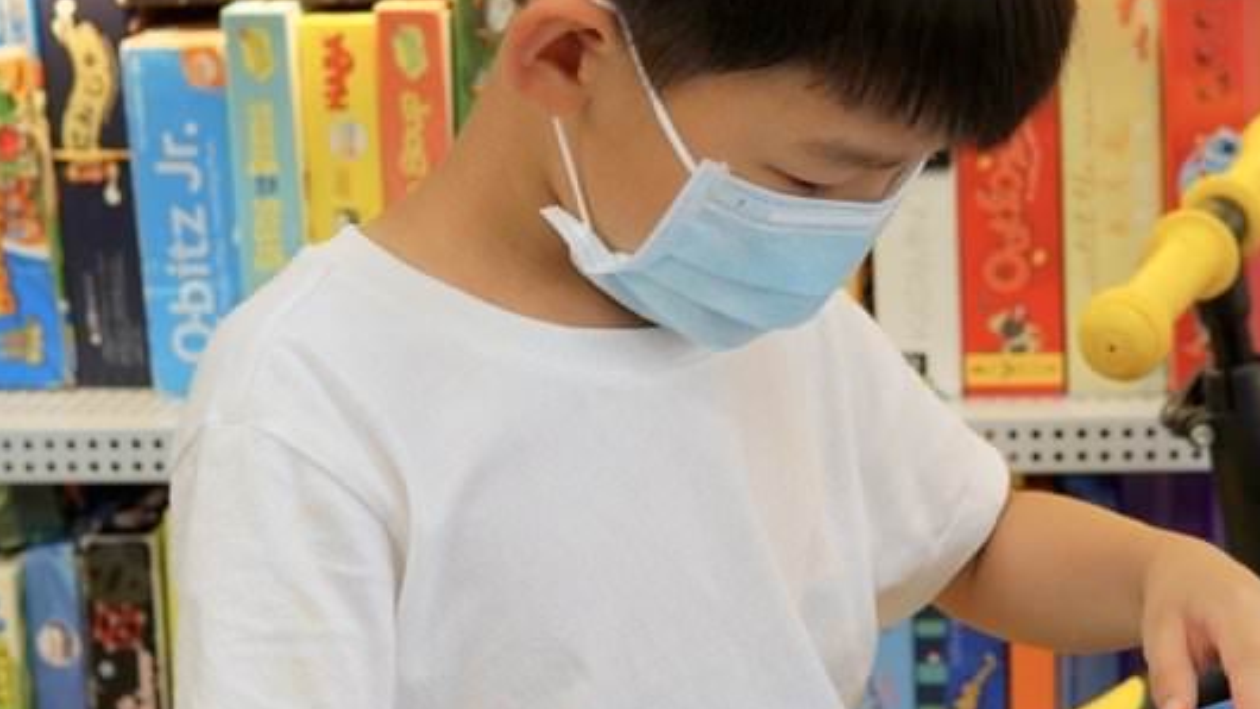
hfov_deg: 23.8
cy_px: 347
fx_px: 2973
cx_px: 834
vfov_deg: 13.6
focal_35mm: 89
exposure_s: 1/160
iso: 400
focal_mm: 30
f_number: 4
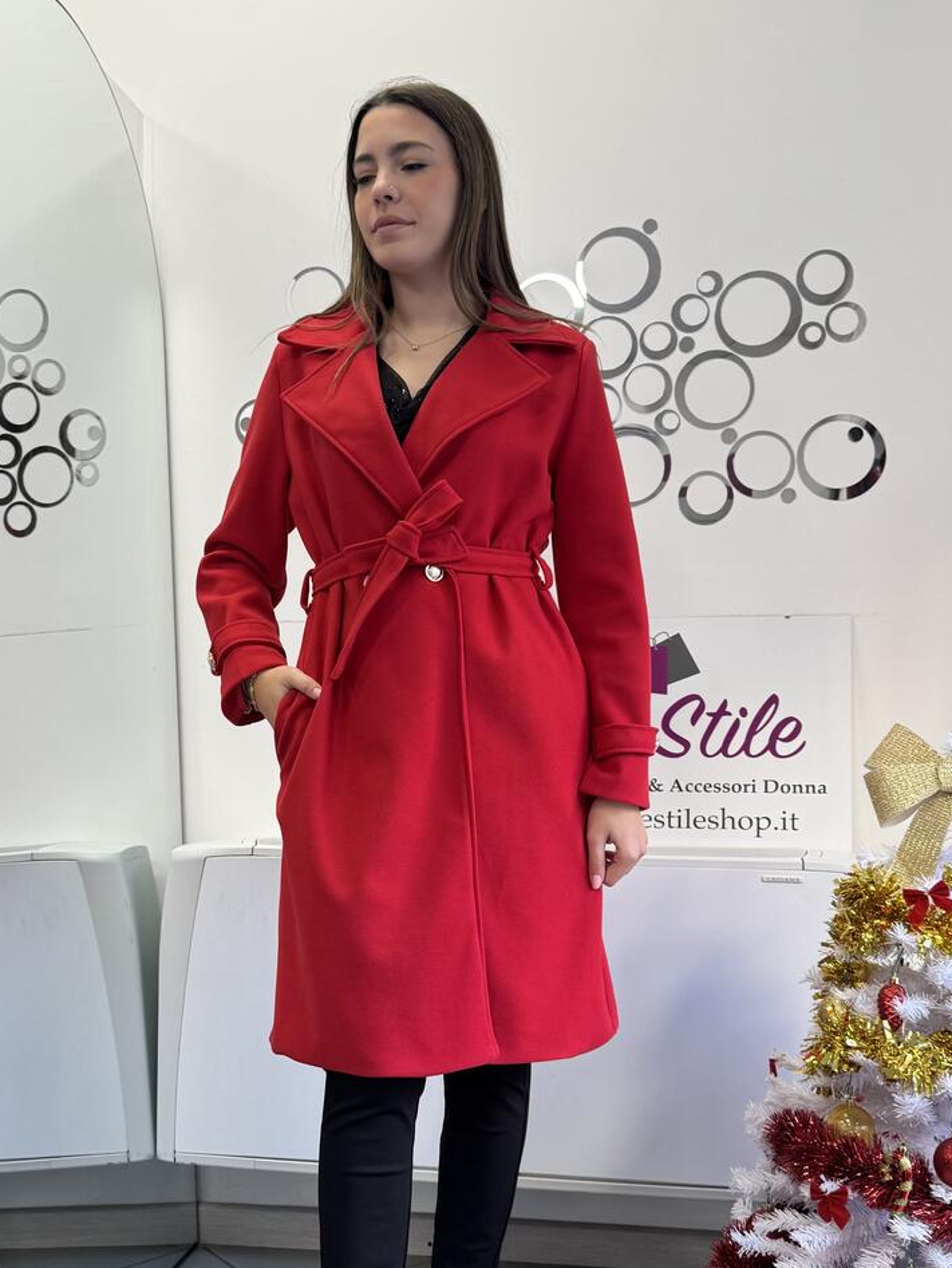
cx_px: 402
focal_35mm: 38
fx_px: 1392
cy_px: 750
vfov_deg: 48.7
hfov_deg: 37.7
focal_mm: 6.76
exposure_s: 1/100
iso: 80
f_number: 1.78
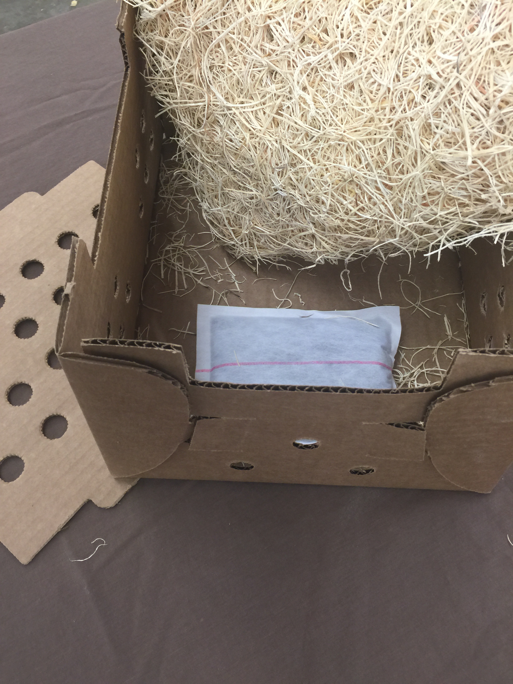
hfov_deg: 48.2
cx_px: 256
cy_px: 342
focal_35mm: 29
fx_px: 573
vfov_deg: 61.7
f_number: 2.2
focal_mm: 4.15
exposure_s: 1/15
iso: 32
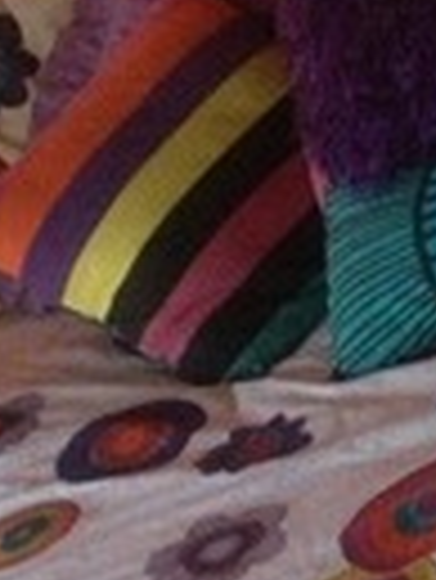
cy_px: 292
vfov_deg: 15.2
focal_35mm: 130
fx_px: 2180
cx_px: 521
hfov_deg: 11.2
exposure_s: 1/15
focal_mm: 4.28
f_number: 2.4
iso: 800
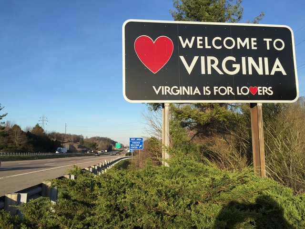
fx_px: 256
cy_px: 114
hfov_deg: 61.7
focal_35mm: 29
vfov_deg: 48.2
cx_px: 152
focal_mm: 4.15
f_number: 2.2
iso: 32
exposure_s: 1/1068
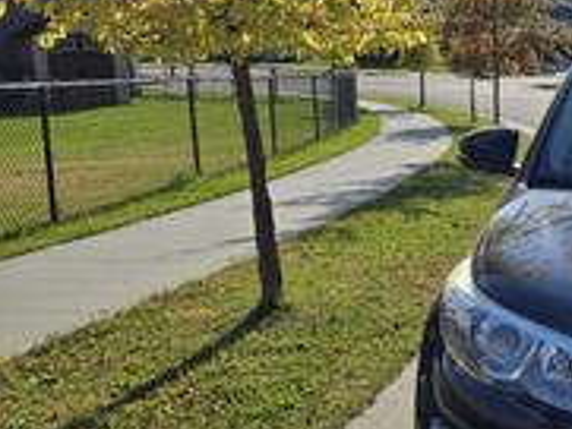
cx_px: 793
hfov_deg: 25.0
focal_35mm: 64
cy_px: 196
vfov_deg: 23.0
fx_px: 1058
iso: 25
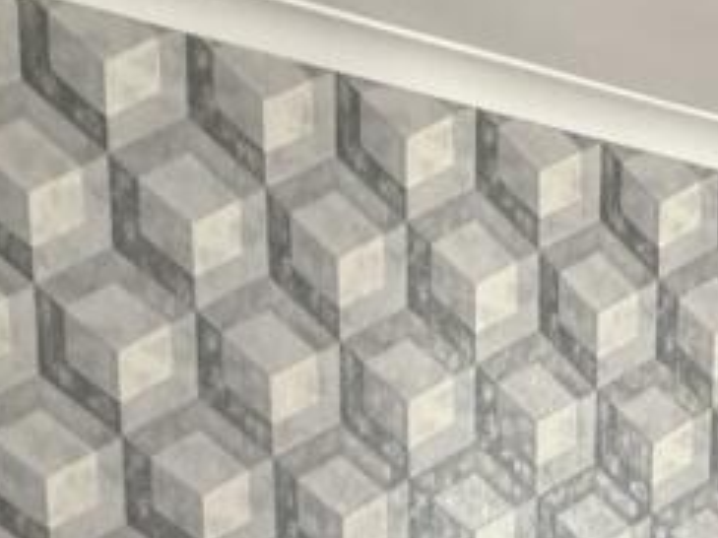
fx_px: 1223
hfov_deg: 25.5
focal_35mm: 59
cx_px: 1049
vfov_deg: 19.5
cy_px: 928
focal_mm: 2.22
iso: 400
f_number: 2.2
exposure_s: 1/60
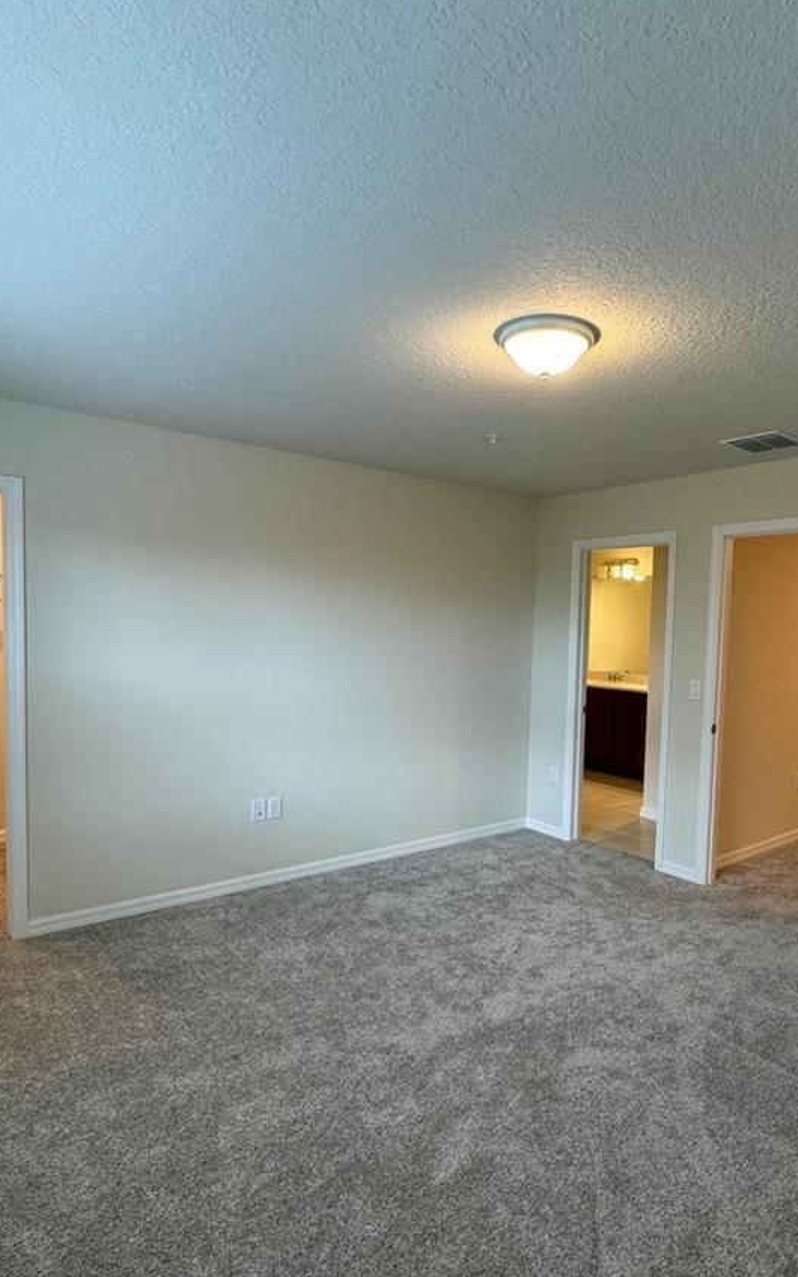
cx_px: 462
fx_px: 731
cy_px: 679
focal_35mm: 21
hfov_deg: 57.0
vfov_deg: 82.2
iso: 200
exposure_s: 1/120
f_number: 2.2
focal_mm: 2.22
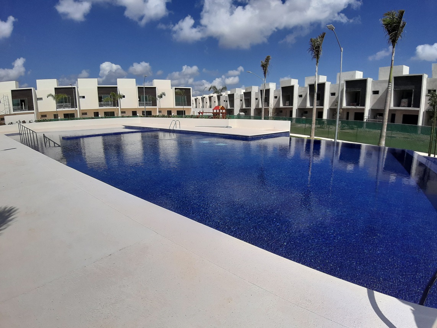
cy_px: 164
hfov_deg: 87.8
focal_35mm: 18
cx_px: 218
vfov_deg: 71.6
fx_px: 227
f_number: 2.4
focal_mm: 1.87
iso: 40
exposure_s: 1/3390
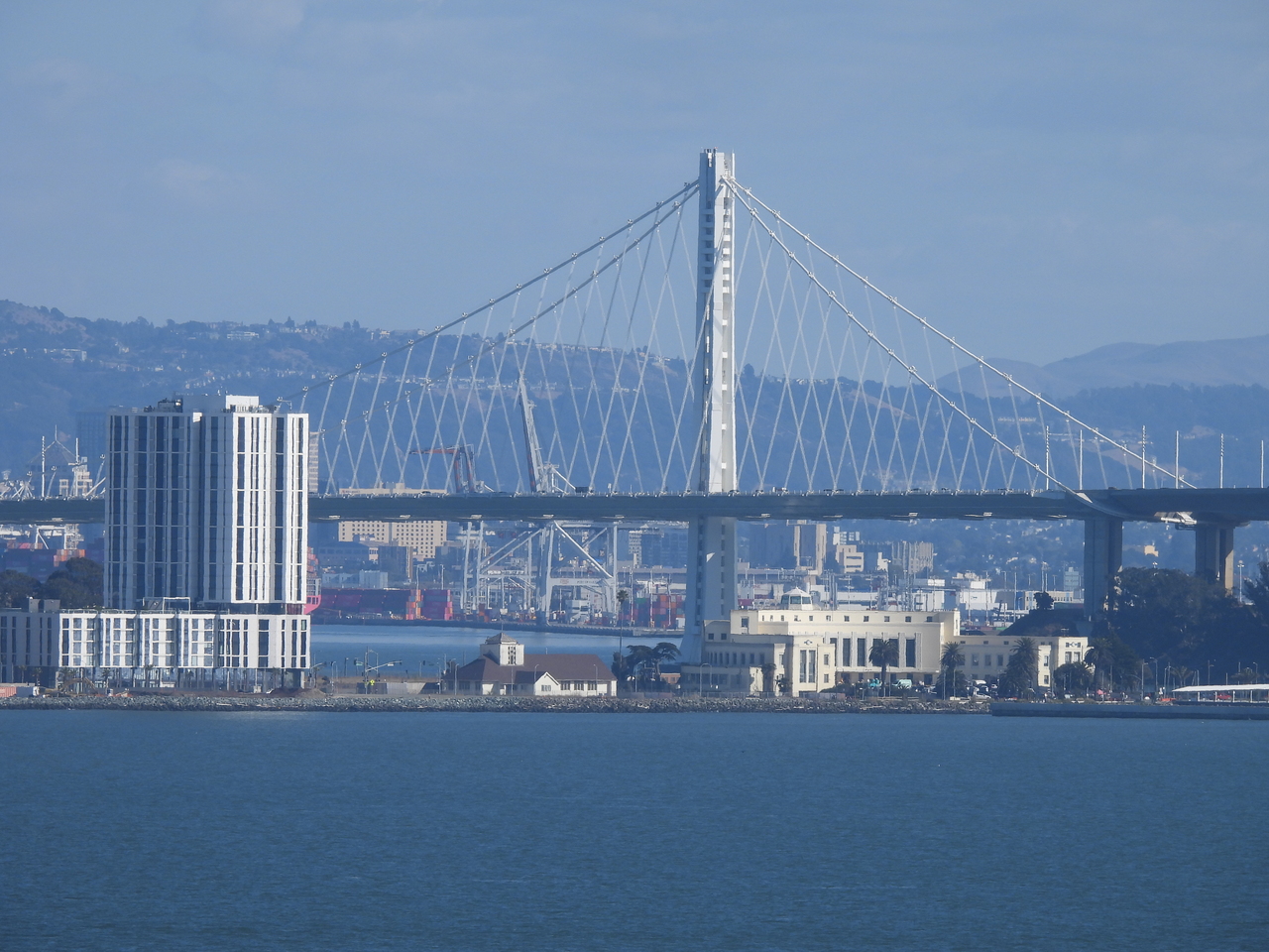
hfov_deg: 4.0
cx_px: 634
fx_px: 18330
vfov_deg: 3.0
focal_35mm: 500
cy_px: 476
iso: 100
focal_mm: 89.2
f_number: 5
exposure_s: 1/1000
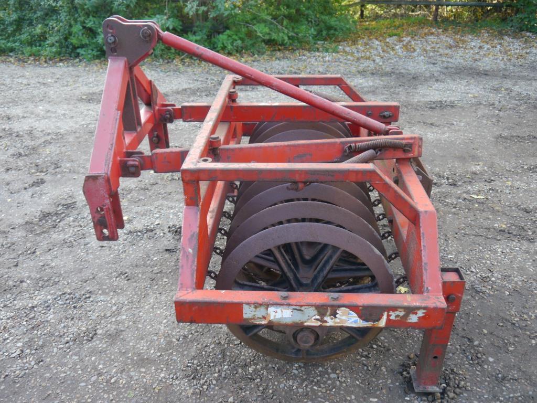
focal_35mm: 30
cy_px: 202
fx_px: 465
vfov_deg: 46.8
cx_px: 268
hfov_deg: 60.0
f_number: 3.6
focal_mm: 15
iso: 200
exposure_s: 1/60
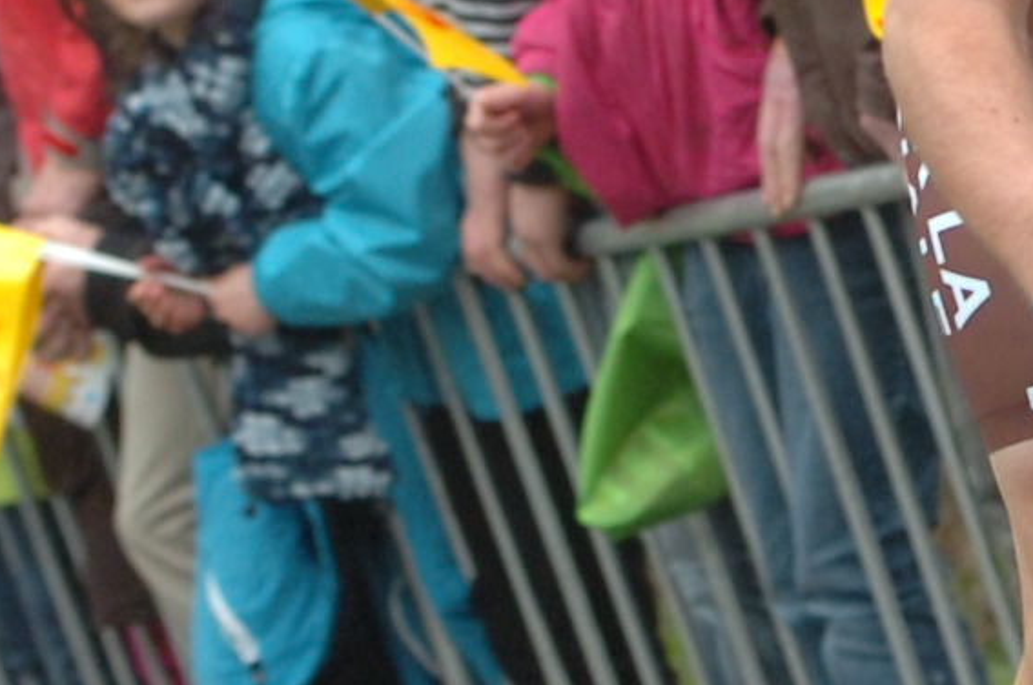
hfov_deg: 4.5
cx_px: 1213
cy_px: 189
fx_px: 13062
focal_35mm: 456
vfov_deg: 3.0
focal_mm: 70
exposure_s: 1/800
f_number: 3.3
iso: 500
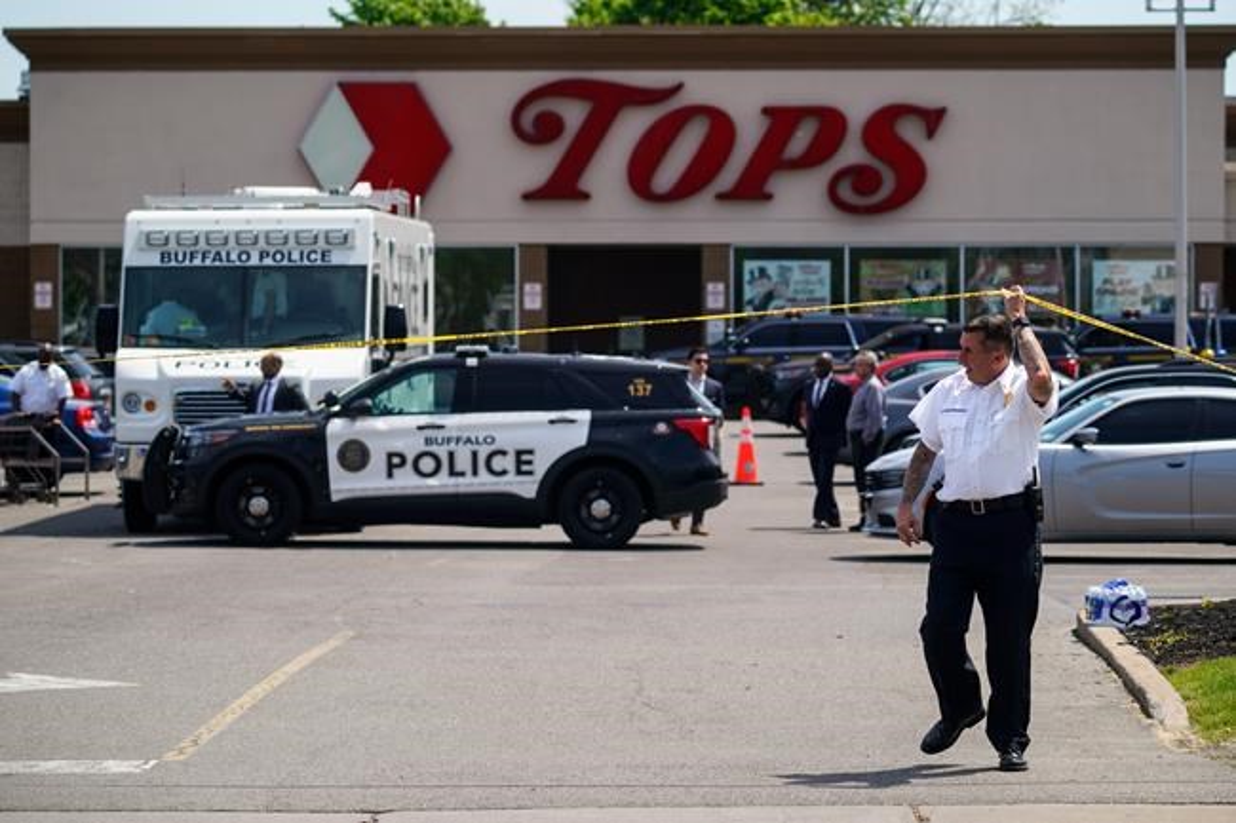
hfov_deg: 14.1
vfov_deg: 9.4
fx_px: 5011
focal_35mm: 146
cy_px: 412
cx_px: 618
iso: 125
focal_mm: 146
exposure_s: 1/640
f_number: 5.6
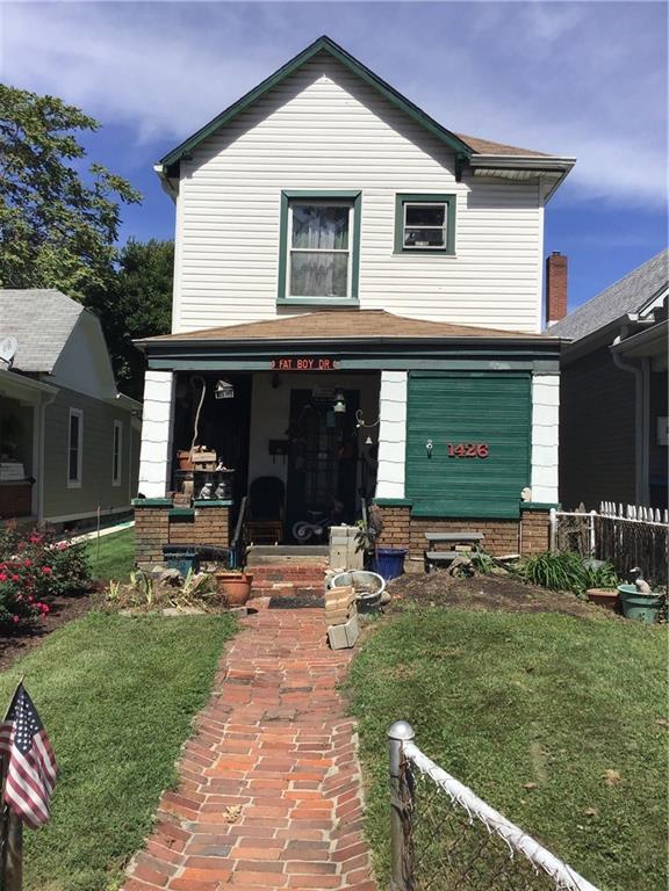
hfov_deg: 45.4
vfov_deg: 58.4
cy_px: 446
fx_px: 799
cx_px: 334
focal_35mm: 31
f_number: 2.4
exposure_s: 1/1988
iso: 25
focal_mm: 3.3
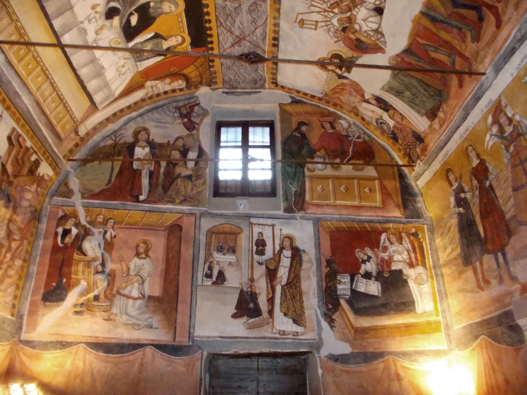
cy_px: 198
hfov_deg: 63.4
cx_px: 264
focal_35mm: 28
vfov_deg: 49.7
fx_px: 426
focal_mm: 4
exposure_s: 1/25
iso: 400
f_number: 2.7
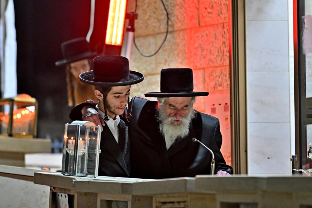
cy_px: 104
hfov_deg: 7.9
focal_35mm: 262
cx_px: 156
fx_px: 2270
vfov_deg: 5.2
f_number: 2.8
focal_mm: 175
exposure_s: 1/250
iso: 1000
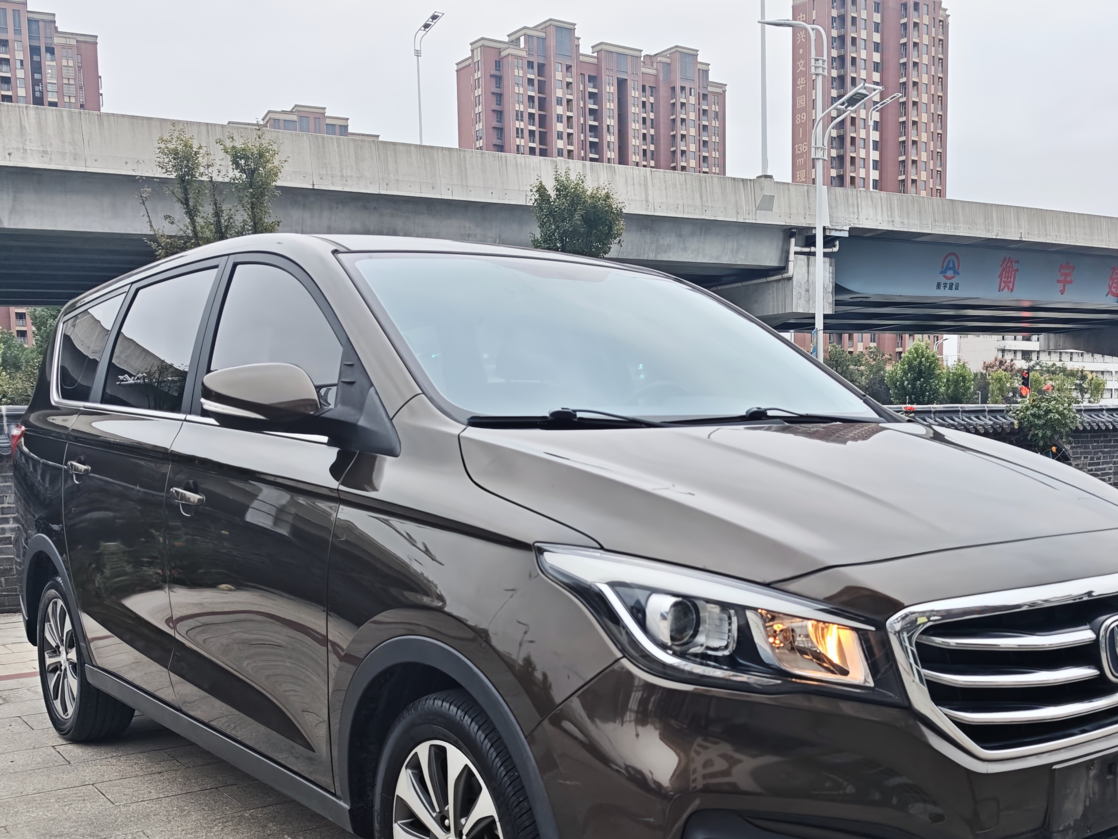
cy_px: 567
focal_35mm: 35
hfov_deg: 52.5
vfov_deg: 40.1
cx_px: 637
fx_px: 1130
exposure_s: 1/105
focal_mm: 6.68
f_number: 1.44
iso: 80
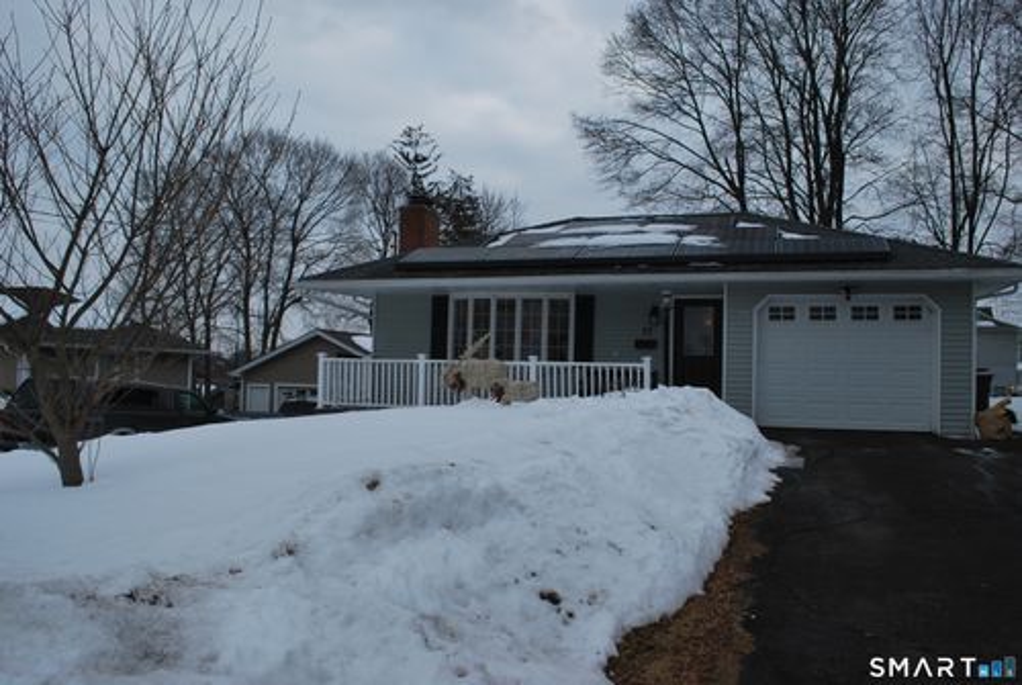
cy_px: 342
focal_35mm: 27
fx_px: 768
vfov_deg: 48.1
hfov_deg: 67.3
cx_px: 511
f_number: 6.3
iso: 100
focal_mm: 18
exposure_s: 1/160
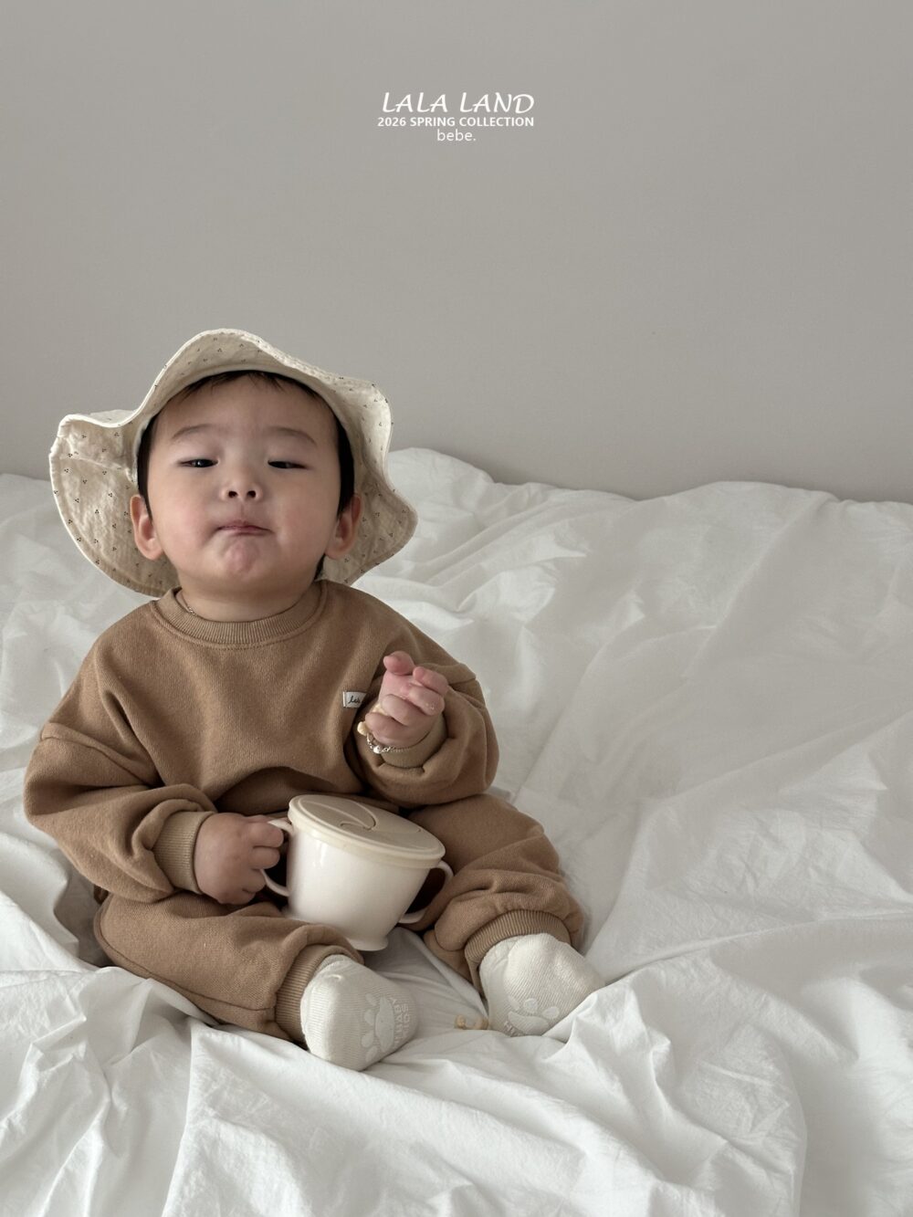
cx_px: 456
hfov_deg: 30.3
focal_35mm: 48
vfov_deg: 39.7
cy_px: 608
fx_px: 1688
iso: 160
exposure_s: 1/60
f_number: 1.78
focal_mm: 6.86
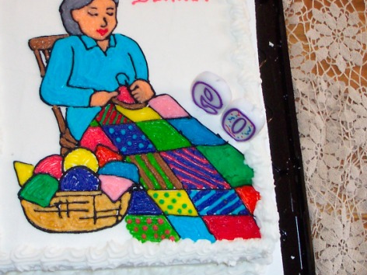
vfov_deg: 20.1
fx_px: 774
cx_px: 131
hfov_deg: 26.6
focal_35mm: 73
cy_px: 90
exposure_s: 1/30
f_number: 2.8
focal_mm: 7.5
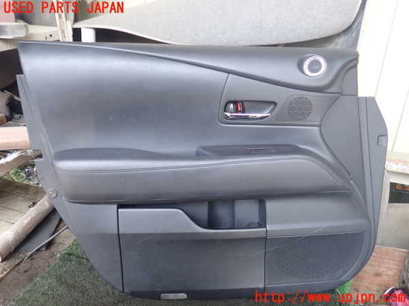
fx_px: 354
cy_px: 153
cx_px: 204
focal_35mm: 30
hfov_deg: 60.0
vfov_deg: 46.8
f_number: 2.3
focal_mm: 5.4
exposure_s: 1/60
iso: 125
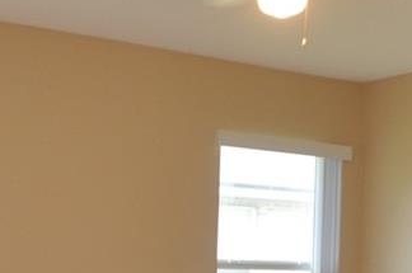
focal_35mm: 74
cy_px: 302
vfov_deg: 17.7
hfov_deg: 27.3
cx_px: 254
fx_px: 846
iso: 400
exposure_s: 1/60
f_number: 4
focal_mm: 10
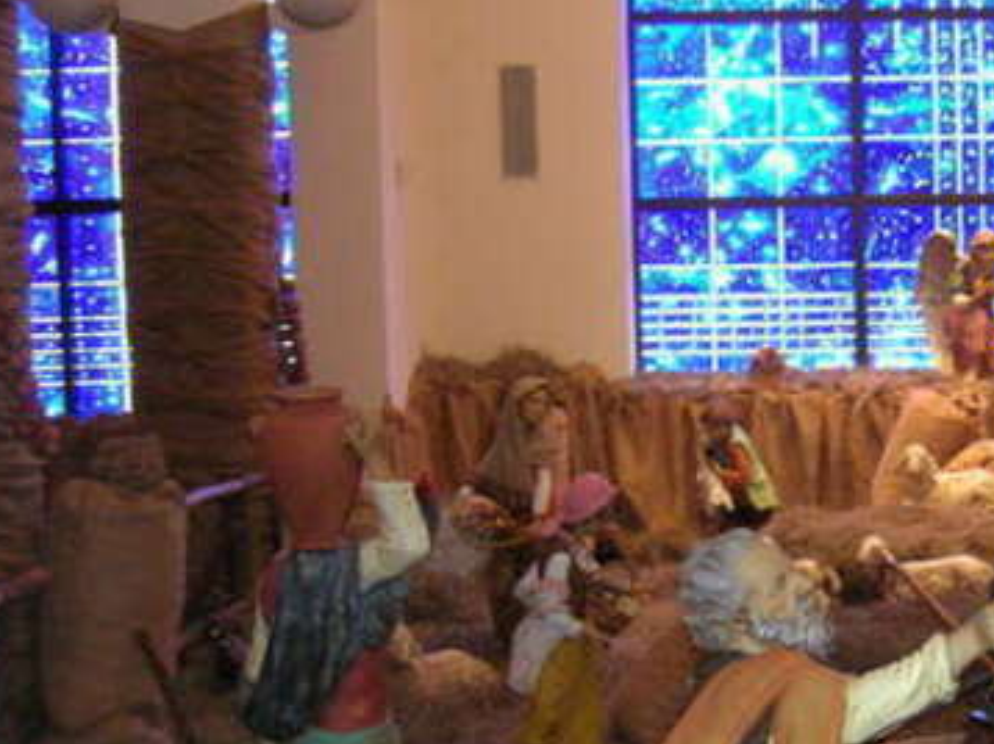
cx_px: 1030
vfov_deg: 19.3
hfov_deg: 24.3
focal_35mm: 76
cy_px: 539
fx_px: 2181
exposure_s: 1/15
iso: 200
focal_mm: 5.7
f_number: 2.9
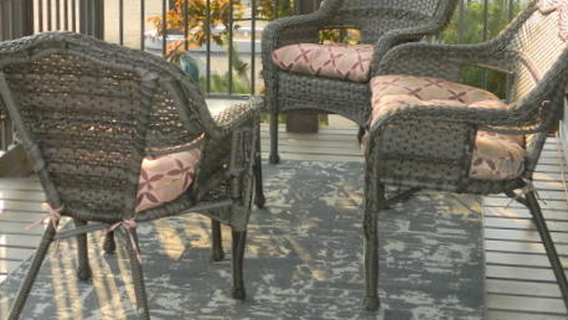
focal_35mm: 78
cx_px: 190
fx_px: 1175
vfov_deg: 15.3
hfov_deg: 27.0
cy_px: 26
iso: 110
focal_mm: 7.3
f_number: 3.5
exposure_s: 1/200
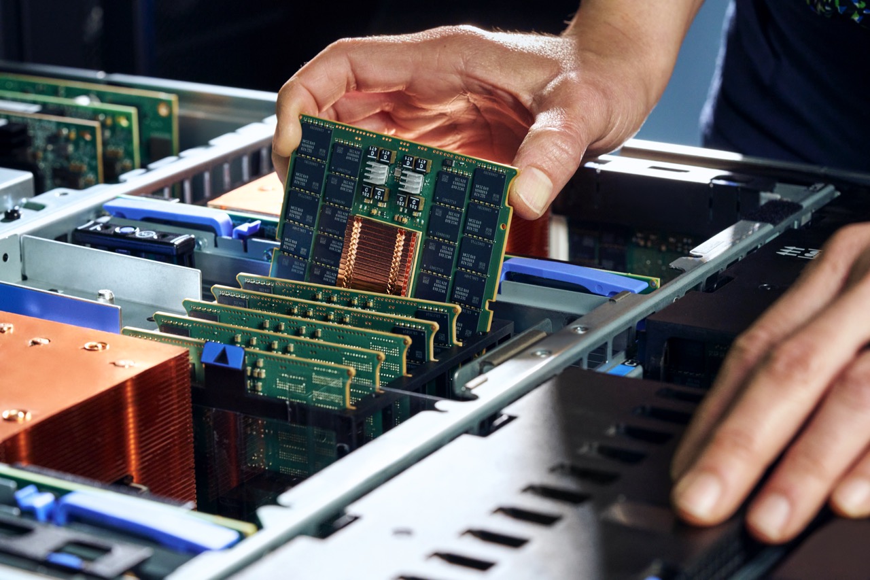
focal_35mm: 90
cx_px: 435
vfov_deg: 15.2
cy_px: 290
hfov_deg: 22.6
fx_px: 2175
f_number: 9
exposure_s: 1/4
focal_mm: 90
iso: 3200
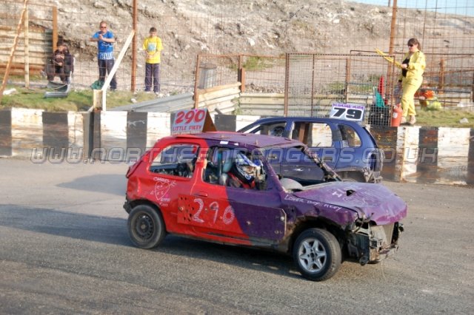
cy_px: 158
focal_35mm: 82
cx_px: 237
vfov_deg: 16.5
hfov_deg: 24.6
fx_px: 1086
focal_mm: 55
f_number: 5.3
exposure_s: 1/500
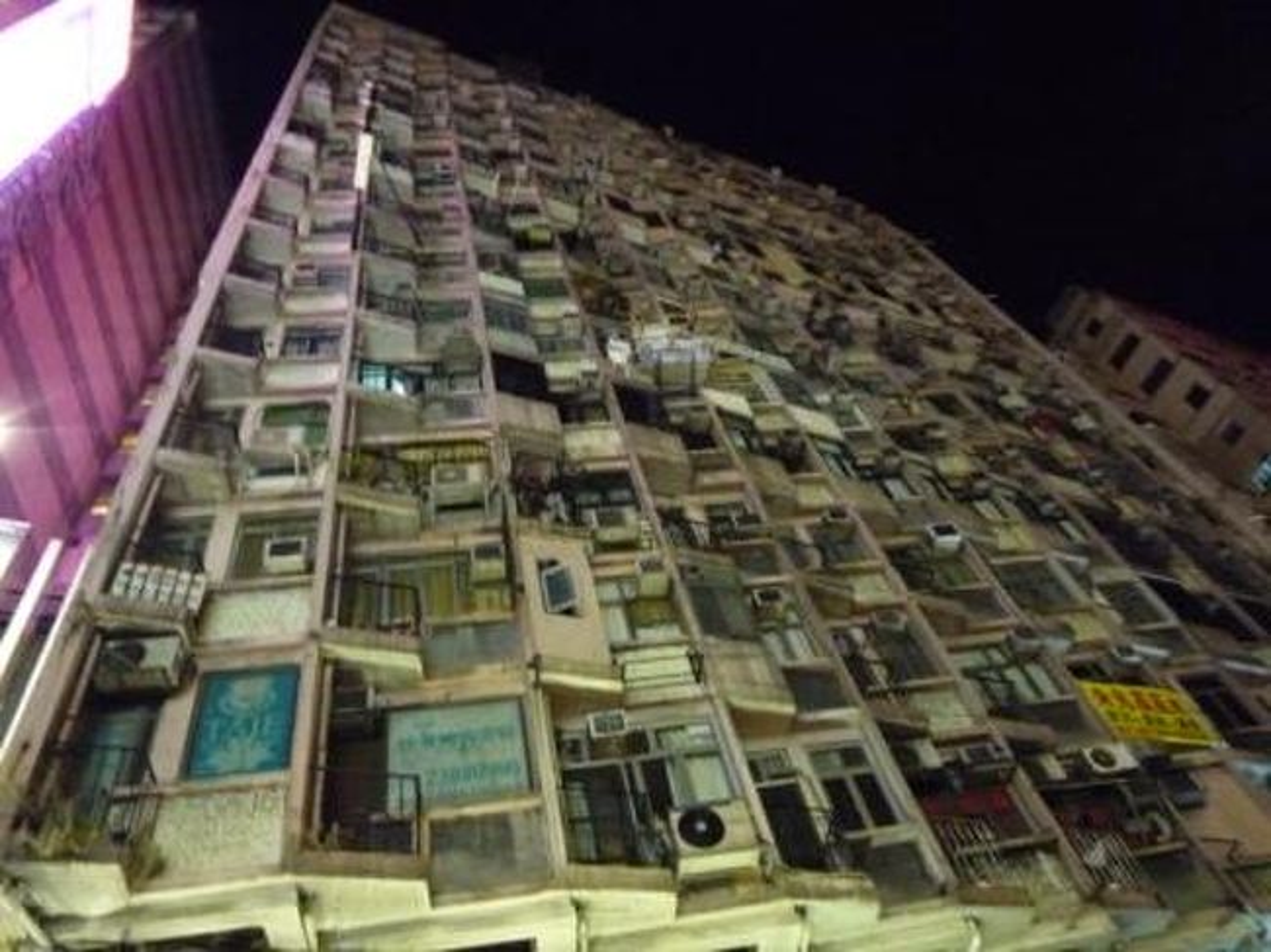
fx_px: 918
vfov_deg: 54.8
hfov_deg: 69.4
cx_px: 636
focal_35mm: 25
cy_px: 476
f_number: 2.8
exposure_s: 1/20
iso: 800
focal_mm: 4.4
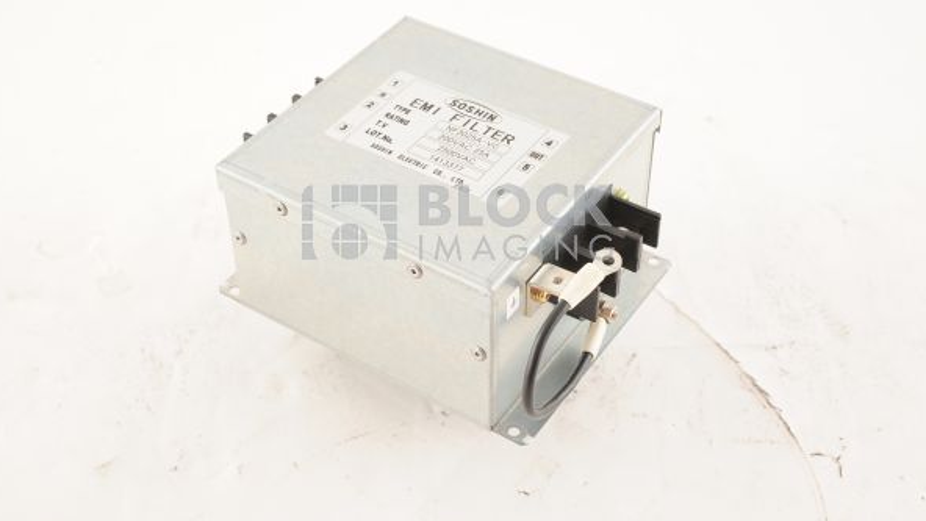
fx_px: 1301
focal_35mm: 53
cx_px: 458
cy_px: 223
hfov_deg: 39.2
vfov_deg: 22.6
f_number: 11
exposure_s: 1/125
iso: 1600
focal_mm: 50
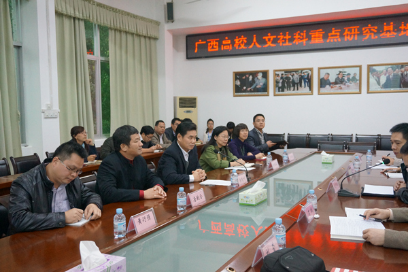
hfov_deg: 53.1
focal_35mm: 36
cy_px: 136
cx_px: 204
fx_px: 408
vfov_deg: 36.9
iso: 2500
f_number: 4.5
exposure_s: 1/160
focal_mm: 24
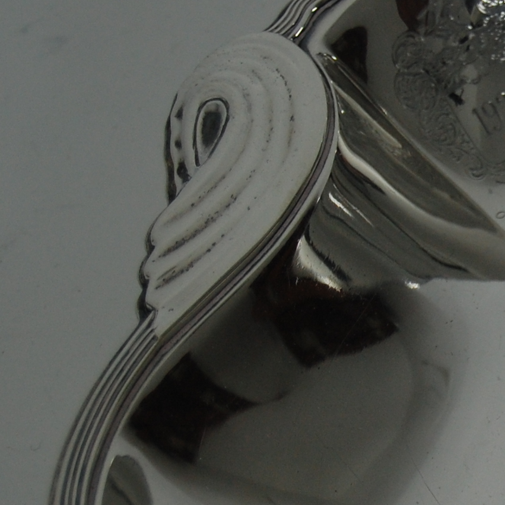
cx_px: 805
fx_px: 3862
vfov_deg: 7.5
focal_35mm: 234
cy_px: 404
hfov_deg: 7.3
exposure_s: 1/125
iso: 400
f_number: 5.6
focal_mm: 52
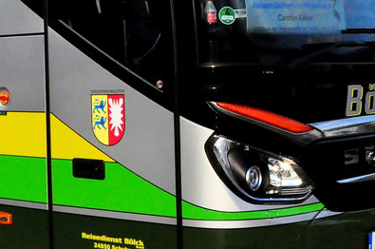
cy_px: 3
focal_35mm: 82
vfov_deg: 16.3
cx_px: 2
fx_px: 853
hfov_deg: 23.8
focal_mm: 18
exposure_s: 1/800
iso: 2500
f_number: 14
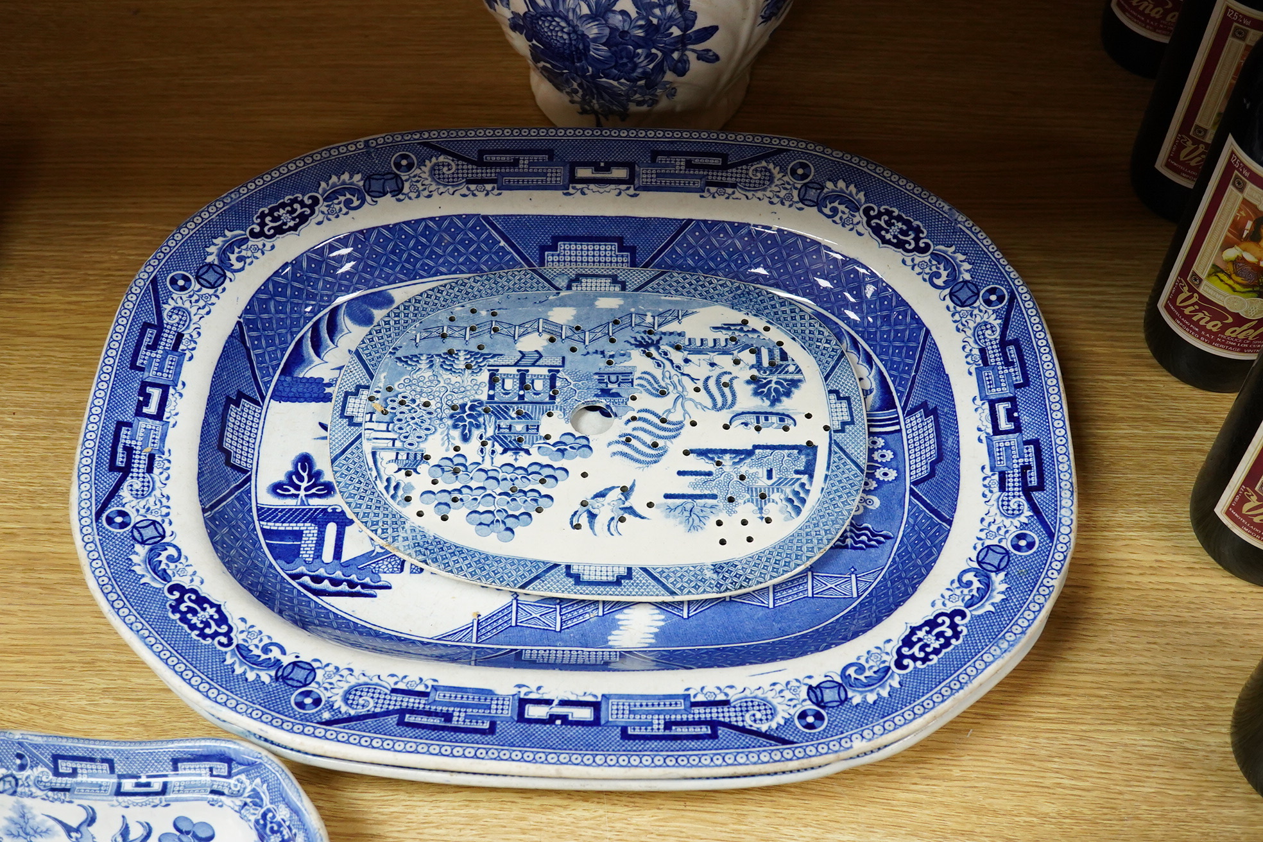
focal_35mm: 45
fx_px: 1579
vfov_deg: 29.9
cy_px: 421
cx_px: 632
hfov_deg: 43.6
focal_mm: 30
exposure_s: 1/200
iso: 2500
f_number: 8
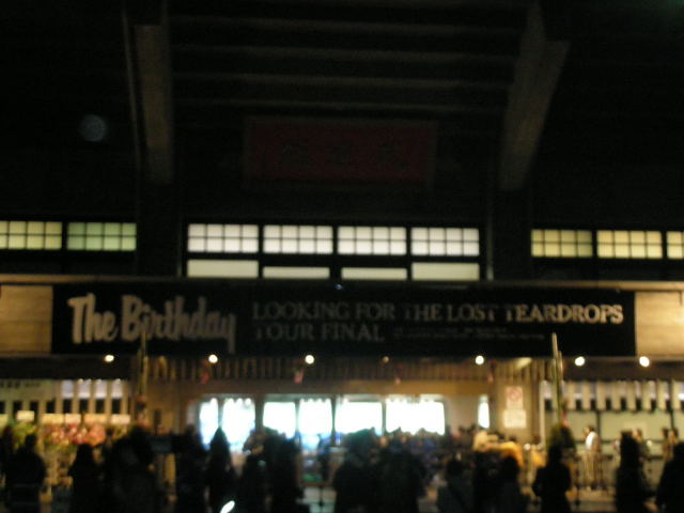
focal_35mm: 61
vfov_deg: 24.0
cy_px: 256
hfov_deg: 31.7
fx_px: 1205
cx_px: 342
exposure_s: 1/13.7
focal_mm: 10.1
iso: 400
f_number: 3.7
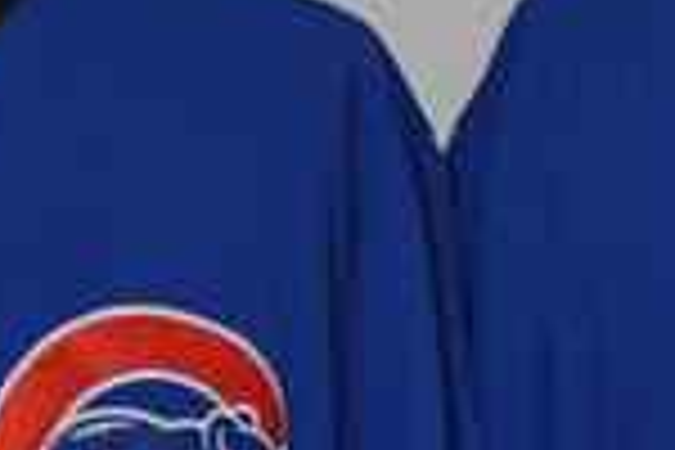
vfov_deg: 3.6
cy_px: 644
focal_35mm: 383
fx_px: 7181
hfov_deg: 5.4
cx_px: 436
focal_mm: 48
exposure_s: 1/40
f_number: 4.5
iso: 4000
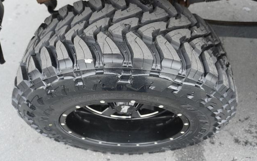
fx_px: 207
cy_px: 75
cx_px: 128
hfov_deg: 63.7
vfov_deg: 42.5
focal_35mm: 30
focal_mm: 19
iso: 1000
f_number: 4
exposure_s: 1/160
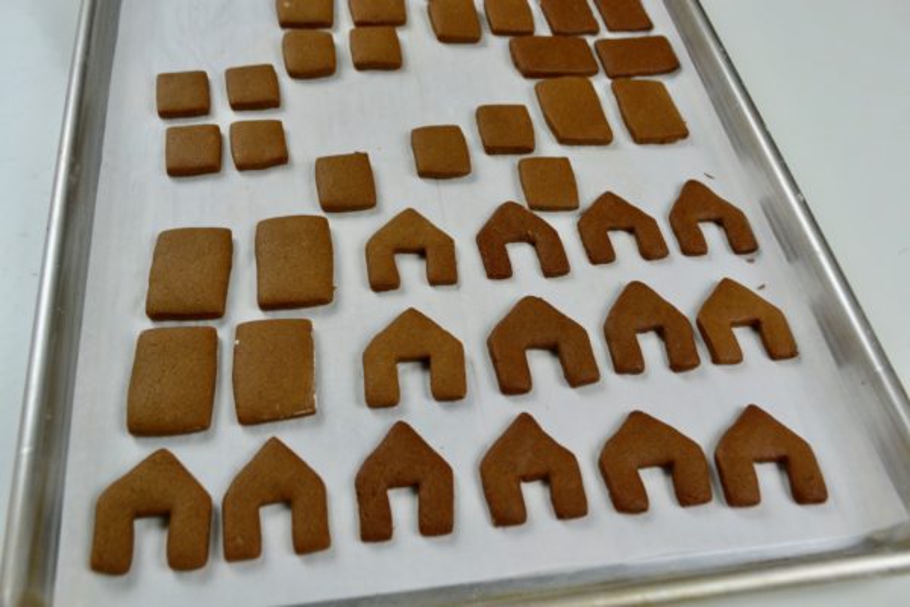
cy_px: 304
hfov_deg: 57.2
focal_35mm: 33
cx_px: 455
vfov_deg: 40.0
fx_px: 834
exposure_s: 1/125
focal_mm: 22
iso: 280
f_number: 5.6
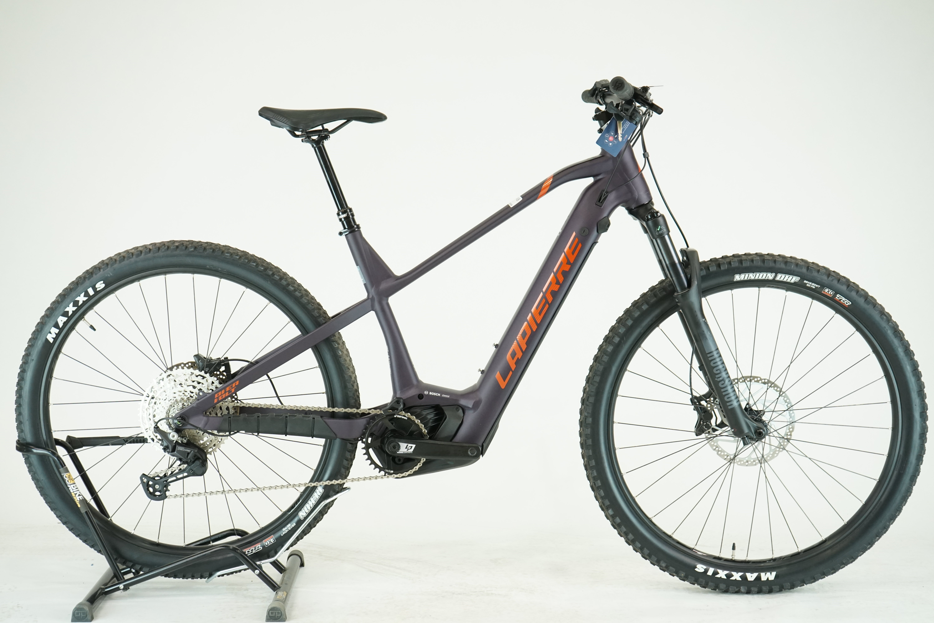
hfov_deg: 38.9
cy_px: 312
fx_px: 1323
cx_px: 467
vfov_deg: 26.5
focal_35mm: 51
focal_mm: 51
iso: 1600
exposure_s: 1/200
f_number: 5.6
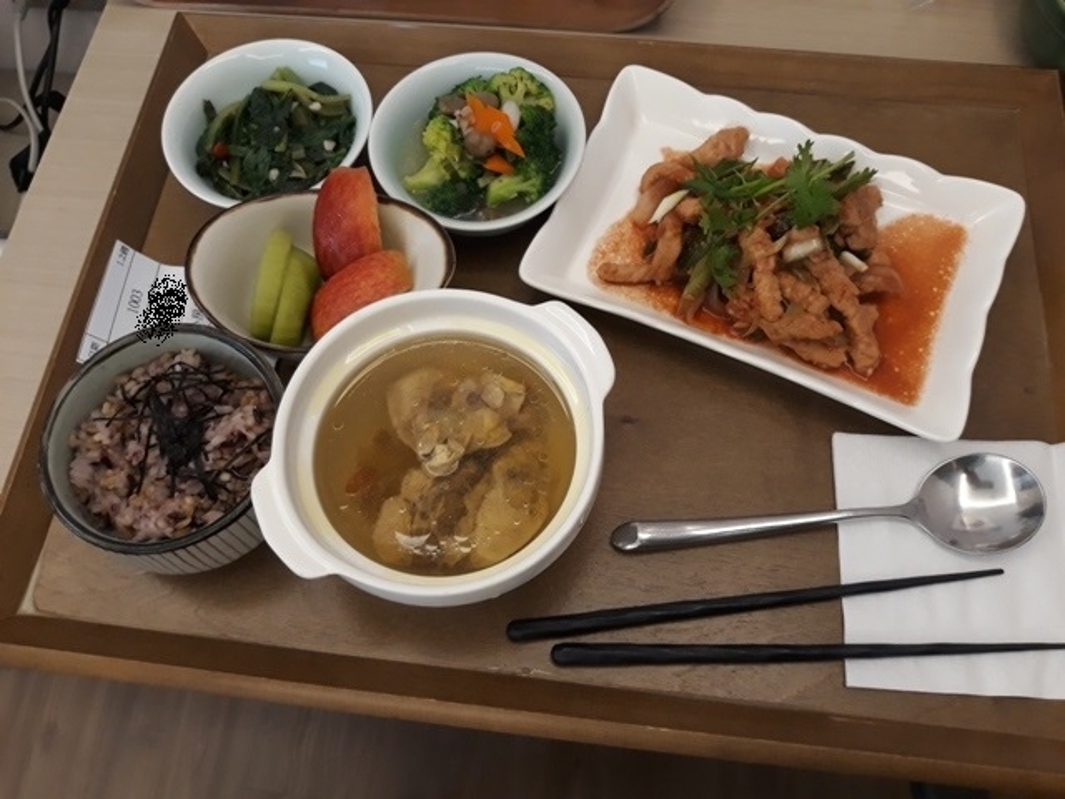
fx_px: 831
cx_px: 532
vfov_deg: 51.4
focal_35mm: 27
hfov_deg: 65.3
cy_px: 400
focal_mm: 3.71
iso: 125
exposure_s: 1/40
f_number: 1.7
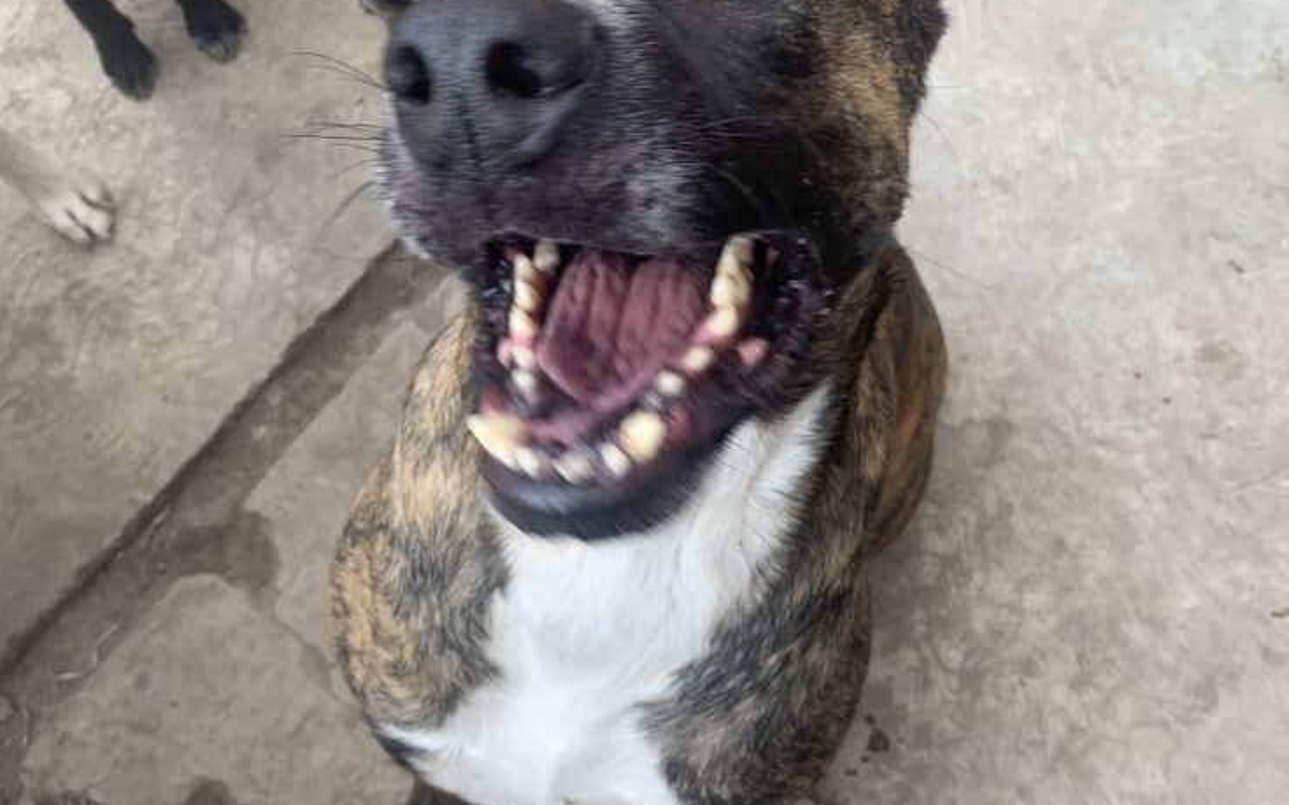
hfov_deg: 62.9
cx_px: 672
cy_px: 416
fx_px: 1054
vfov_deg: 41.8
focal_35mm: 30
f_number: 1.8
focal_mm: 4.25
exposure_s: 1/182
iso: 25
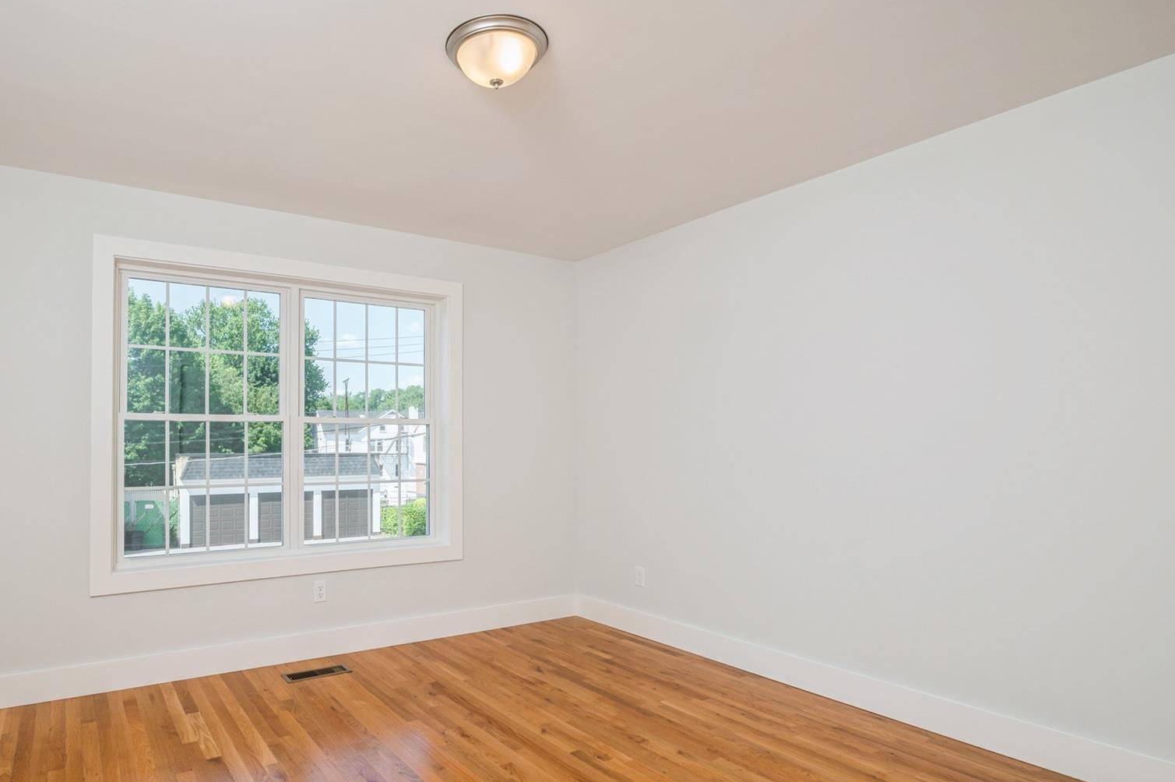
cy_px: 501
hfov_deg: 85.1
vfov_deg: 63.3
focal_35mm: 19
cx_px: 436
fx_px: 620
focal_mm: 14
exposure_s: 1/100
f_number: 11
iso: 200
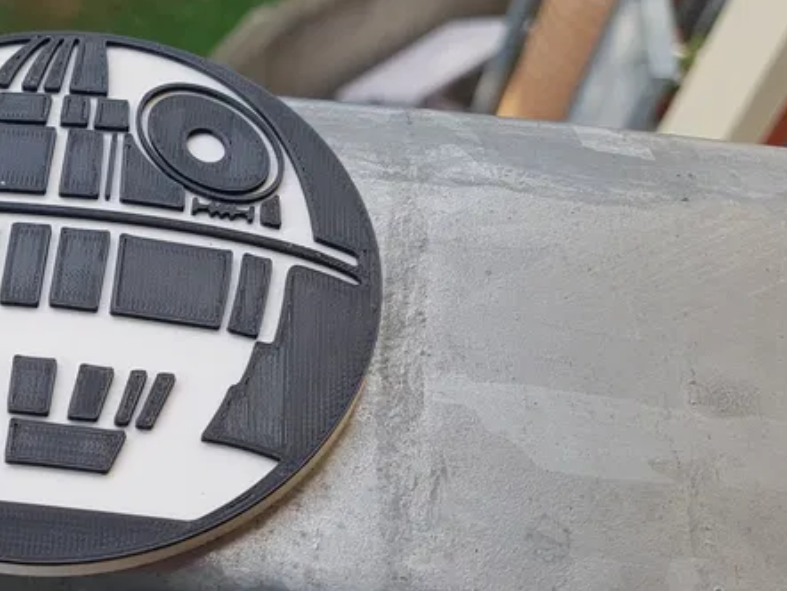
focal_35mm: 49
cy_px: 293
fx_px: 1115
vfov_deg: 29.7
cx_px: 58
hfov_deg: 36.2
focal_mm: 4.2
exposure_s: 1/430
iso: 50
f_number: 1.7
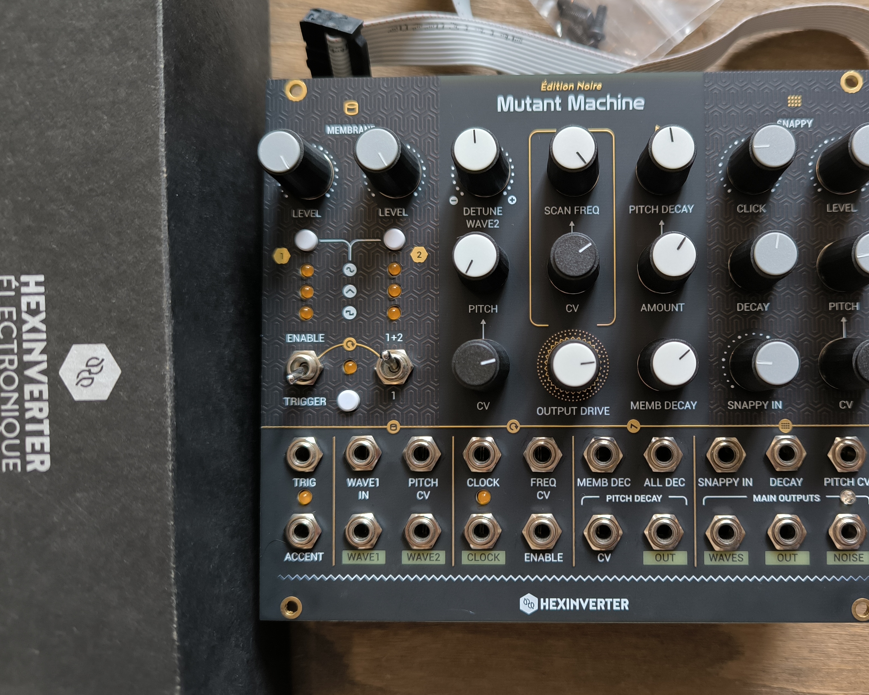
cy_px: 327
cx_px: 539
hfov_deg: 58.1
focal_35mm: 30
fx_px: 772
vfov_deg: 48.5
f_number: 1.9
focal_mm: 6.92
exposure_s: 1/50
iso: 400
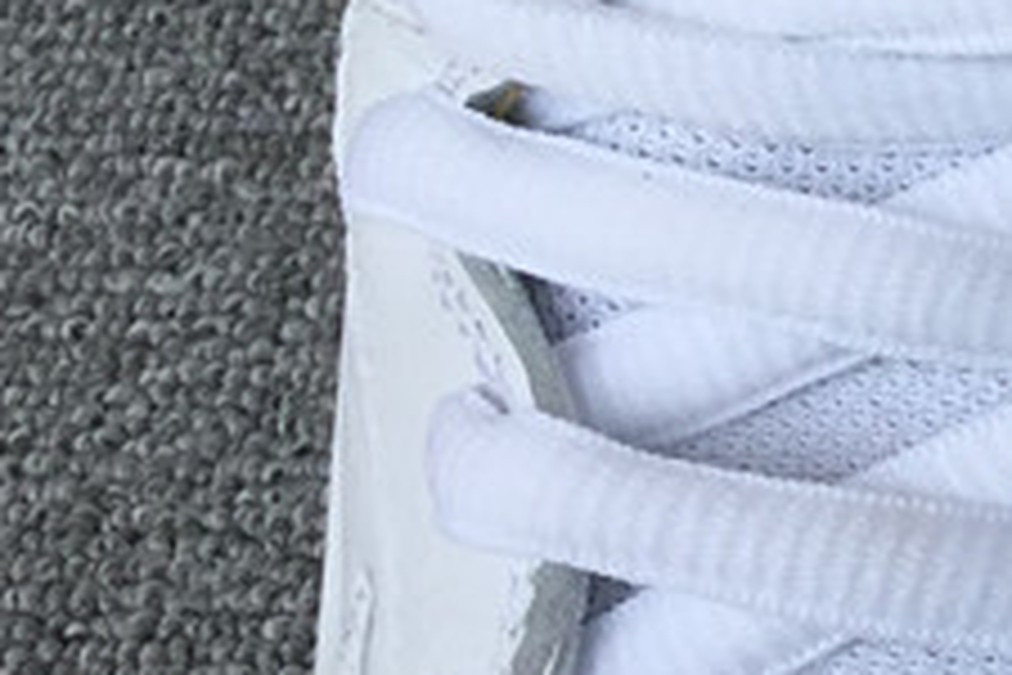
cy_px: -227
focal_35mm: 129
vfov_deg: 10.4
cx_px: 1763
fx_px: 3626
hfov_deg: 14.2
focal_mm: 3.3
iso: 25
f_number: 2.4
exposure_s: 1/294
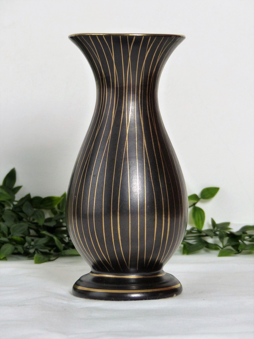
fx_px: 1252
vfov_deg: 15.4
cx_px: 127
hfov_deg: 11.6
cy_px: 170
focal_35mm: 128
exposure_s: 1/30
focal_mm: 20.9
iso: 400
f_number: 2.8
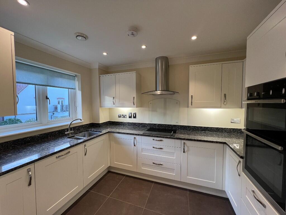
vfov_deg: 89.9
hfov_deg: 106.2
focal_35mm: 13
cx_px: 143
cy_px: 108
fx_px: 107
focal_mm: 1.57
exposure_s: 1/100
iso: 80
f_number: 1.8
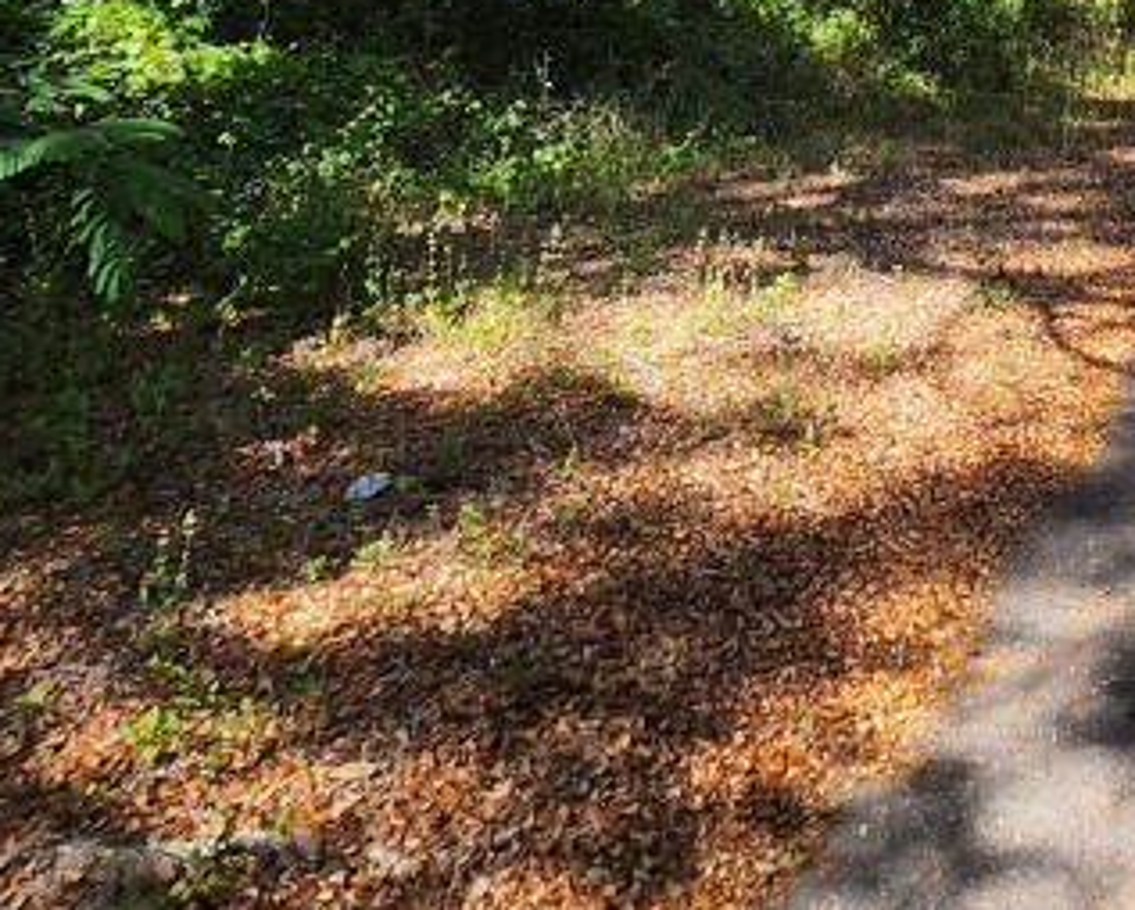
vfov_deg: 28.4
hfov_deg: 39.9
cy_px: -337
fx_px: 1378
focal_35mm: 41
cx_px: 1110
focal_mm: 1.7
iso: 32
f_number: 2.2
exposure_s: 1/352
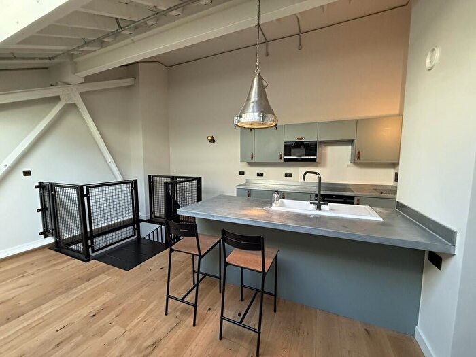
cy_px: 178
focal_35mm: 14
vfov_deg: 85.7
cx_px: 238
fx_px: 193
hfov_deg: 102.1
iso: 320
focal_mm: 2.22
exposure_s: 1/100
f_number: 2.2
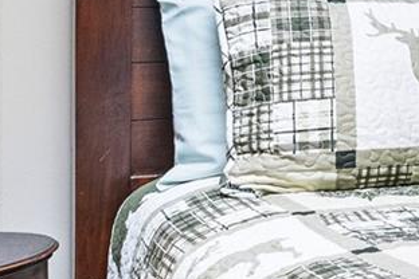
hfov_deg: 14.8
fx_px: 1071
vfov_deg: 14.6
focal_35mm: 92
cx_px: 980
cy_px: -1
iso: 1600
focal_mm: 14
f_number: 3.2
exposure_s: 1/30
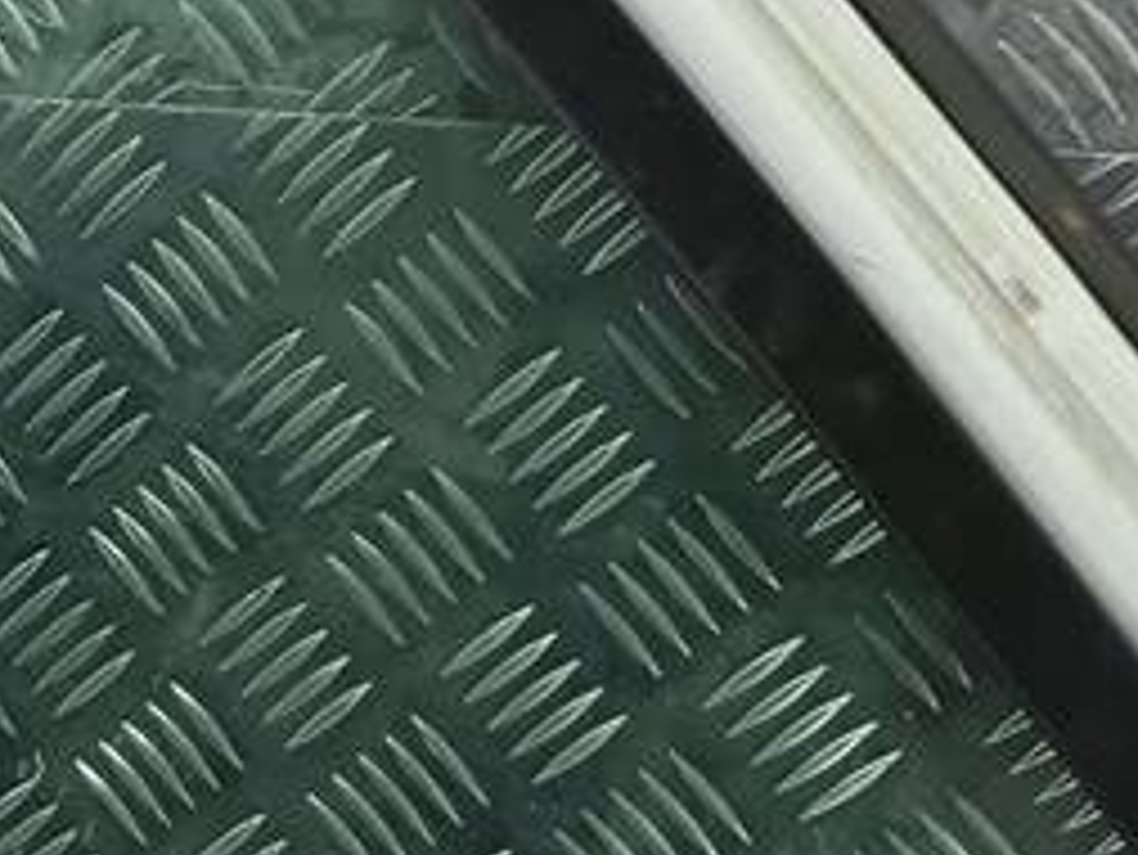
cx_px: -189
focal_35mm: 101
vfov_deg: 14.4
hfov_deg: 18.5
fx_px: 3322
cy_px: 886
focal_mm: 4.6
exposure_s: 1/50
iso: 50
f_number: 1.8
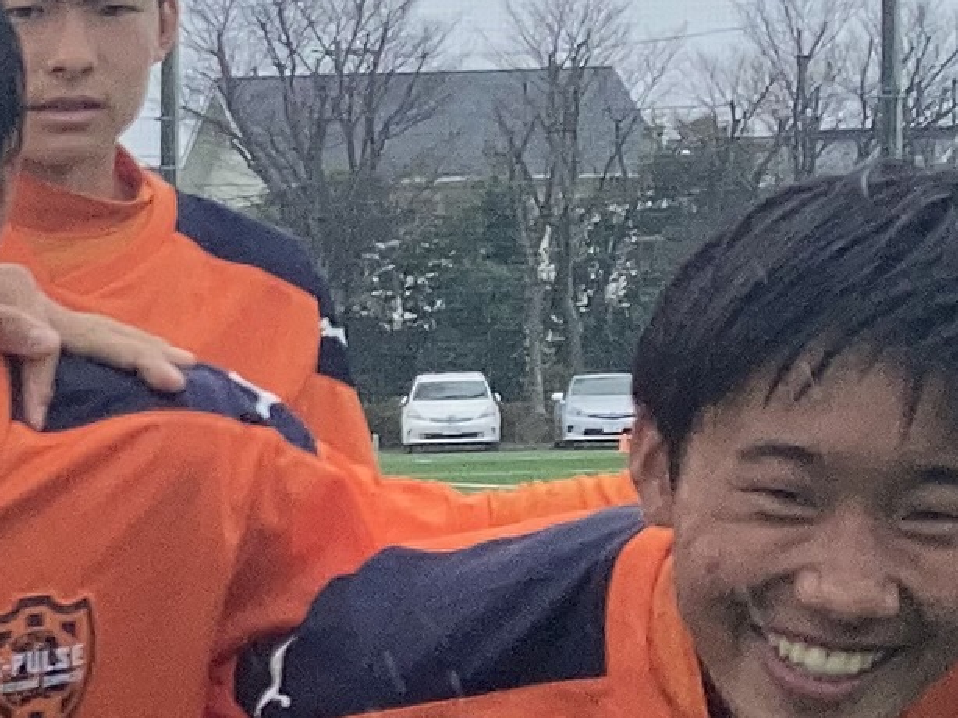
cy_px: 755
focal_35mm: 184
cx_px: -1535
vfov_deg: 8.0
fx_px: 5090
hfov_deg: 9.3
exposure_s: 1/450
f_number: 1.8
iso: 20
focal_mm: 3.99
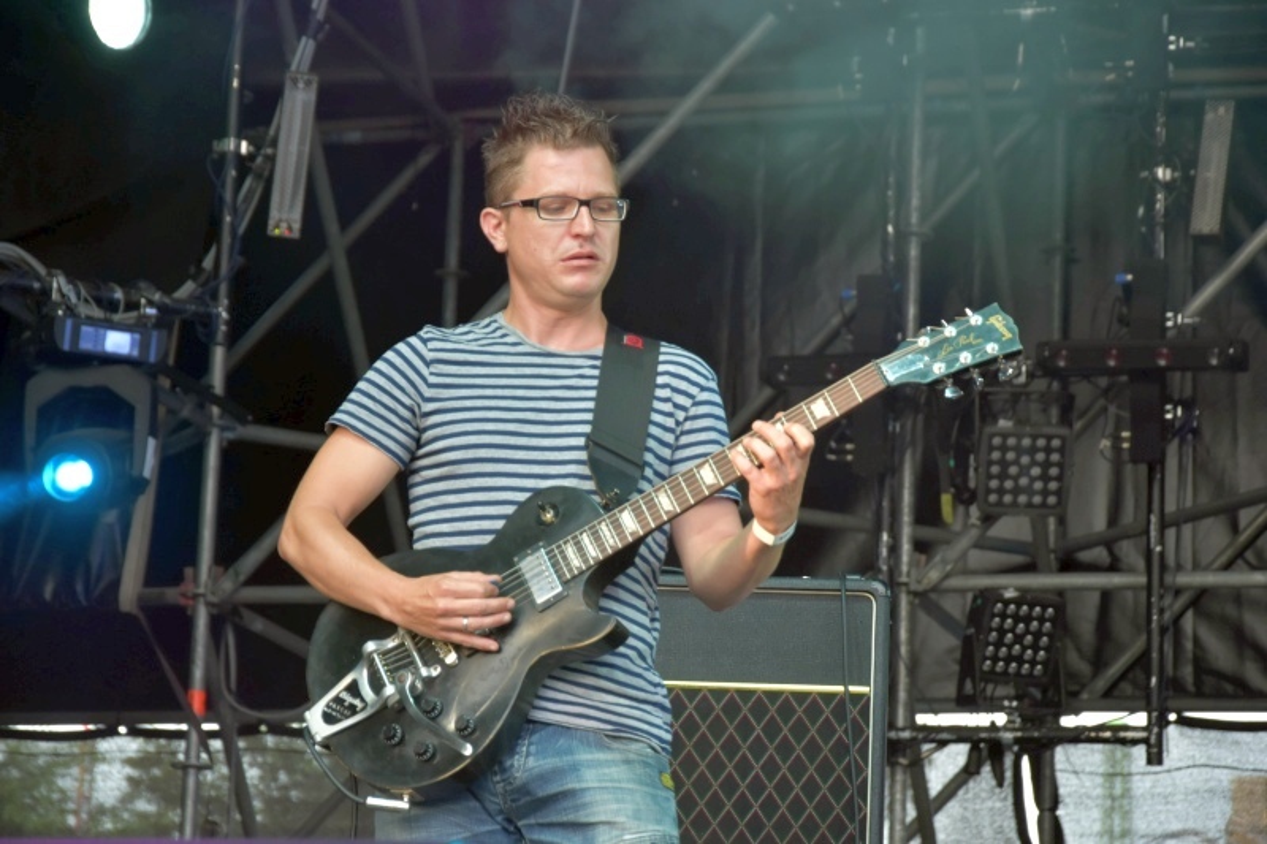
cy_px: 422
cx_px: 634
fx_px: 4750
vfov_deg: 10.2
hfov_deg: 15.2
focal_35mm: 135
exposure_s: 1/60
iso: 640
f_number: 5.6
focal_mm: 90
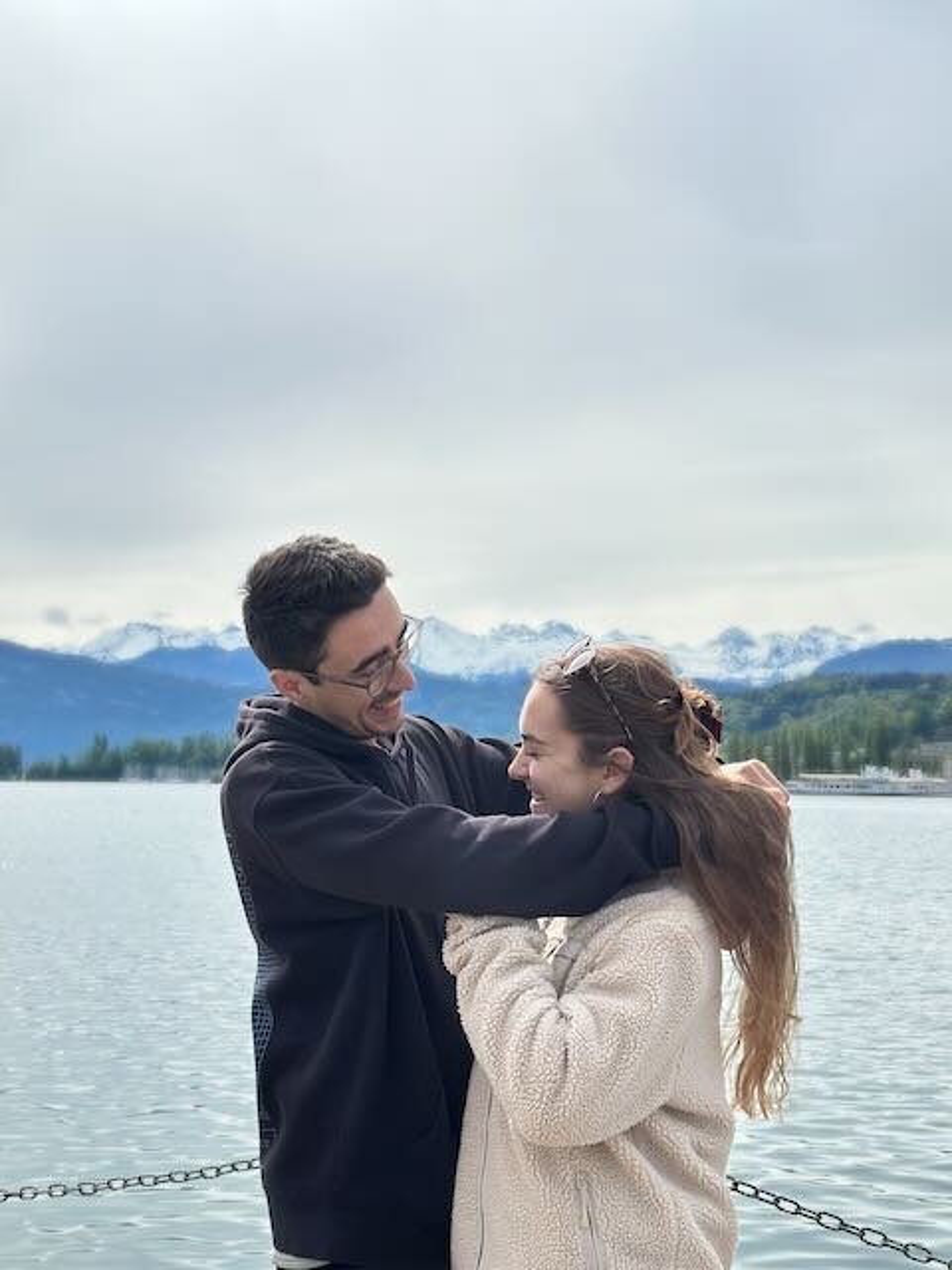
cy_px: 635
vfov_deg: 39.7
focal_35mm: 48
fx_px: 1760
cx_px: 476
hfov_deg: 30.3
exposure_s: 1/13699
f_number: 1.78
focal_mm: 6.86
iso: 100
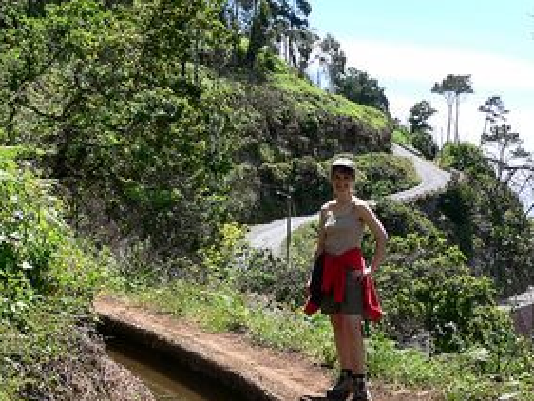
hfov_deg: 30.1
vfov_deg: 22.9
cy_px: 263
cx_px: 342
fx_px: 988
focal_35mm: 64
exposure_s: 1/400
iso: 80
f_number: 4
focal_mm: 6
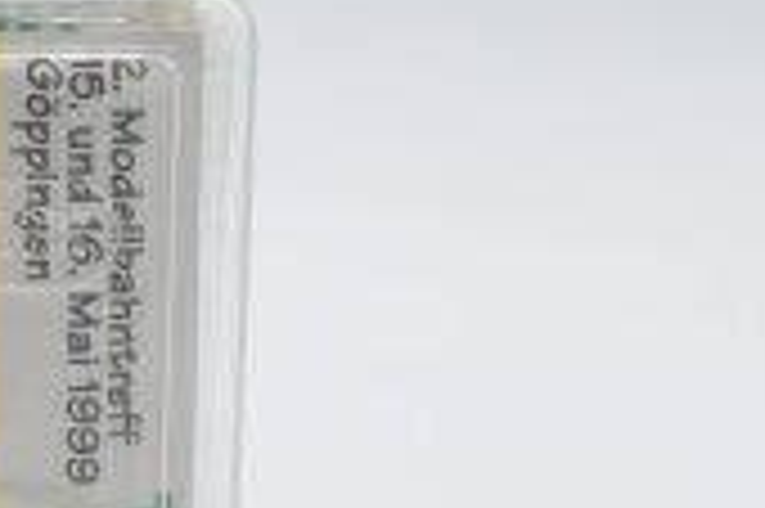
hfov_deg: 10.5
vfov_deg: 7.4
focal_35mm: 186
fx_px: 3944
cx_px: -549
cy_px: 267
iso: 160
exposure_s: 1/125
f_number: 8
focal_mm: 35
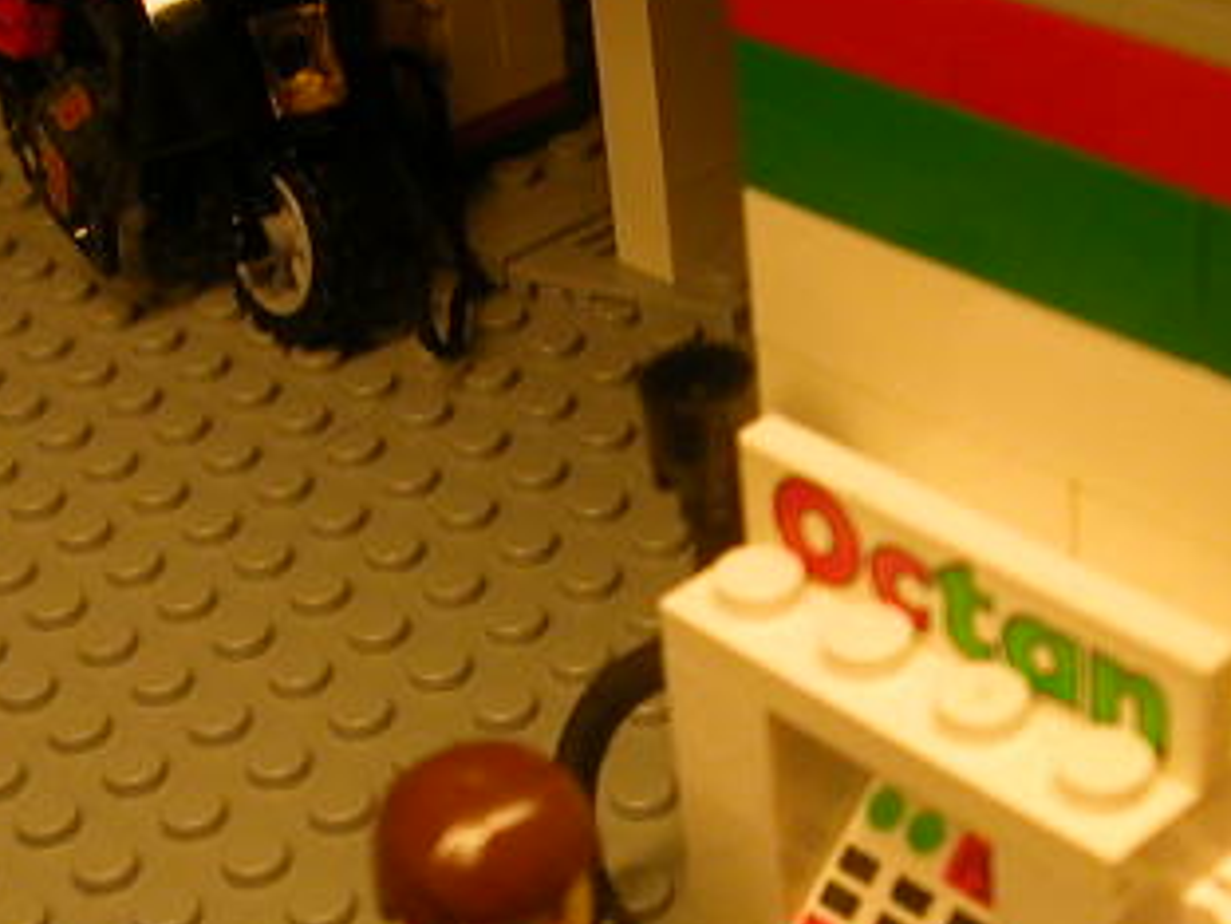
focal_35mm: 76
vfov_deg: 19.1
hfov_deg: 25.6
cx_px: 769
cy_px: 794
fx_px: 2703
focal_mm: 5.6
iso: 100
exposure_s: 1/37.9
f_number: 2.7
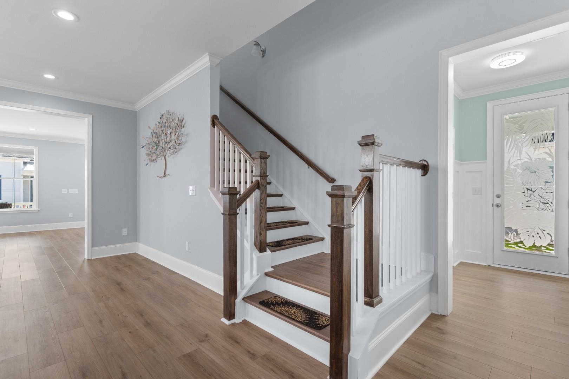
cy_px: 190
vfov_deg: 73.7
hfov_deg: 96.7
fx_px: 253
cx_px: 284
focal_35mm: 16
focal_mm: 11
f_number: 4.8
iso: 100
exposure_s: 1/1.25
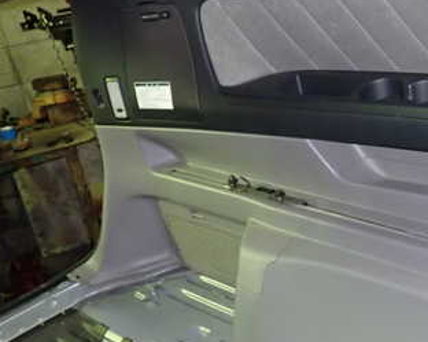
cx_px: 335
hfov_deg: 38.3
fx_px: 595
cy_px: 184
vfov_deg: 32.0
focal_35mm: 47
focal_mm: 4.5
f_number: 2
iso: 400
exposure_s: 1/30
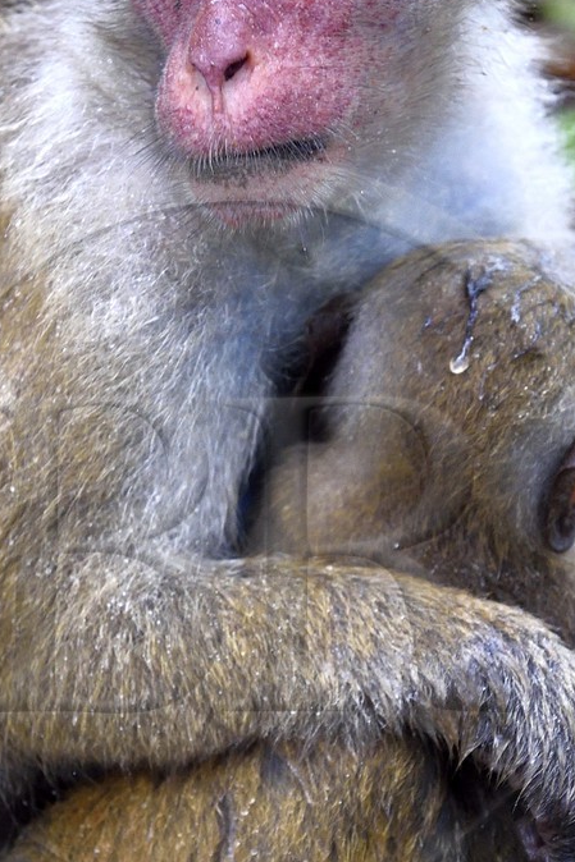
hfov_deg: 10.3
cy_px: 556
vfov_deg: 15.4
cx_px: 243
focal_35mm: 133
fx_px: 3188
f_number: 5
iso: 1600
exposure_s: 1/60
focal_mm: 56
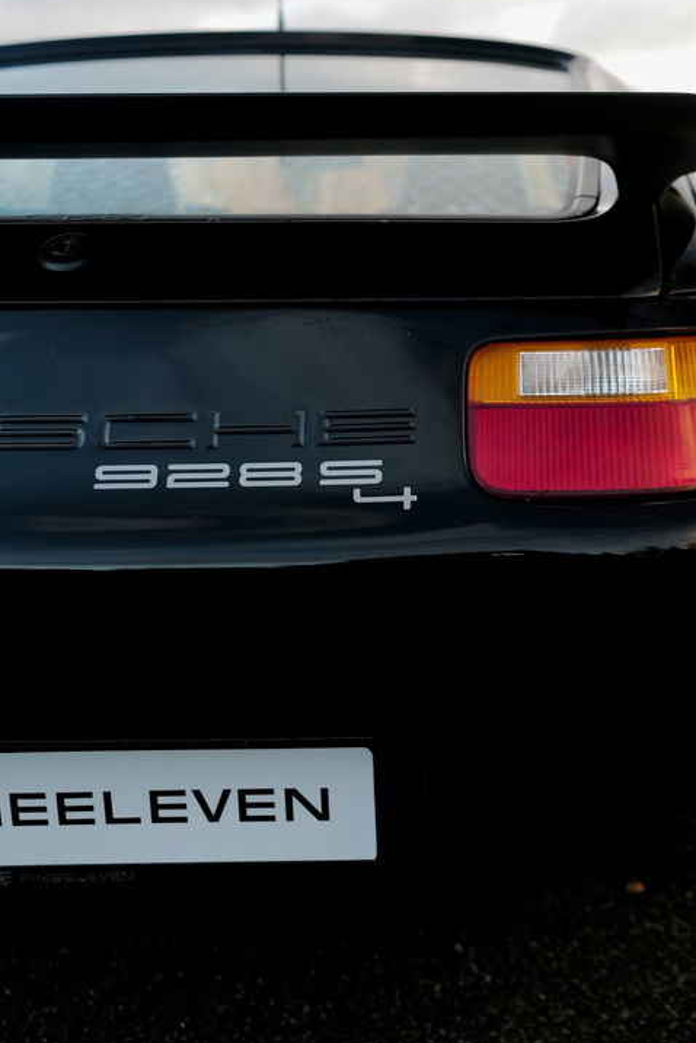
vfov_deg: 43.1
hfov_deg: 29.7
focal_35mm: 45
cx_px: 466
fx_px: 1304
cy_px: 363
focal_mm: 28
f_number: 2.5
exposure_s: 1/50
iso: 100
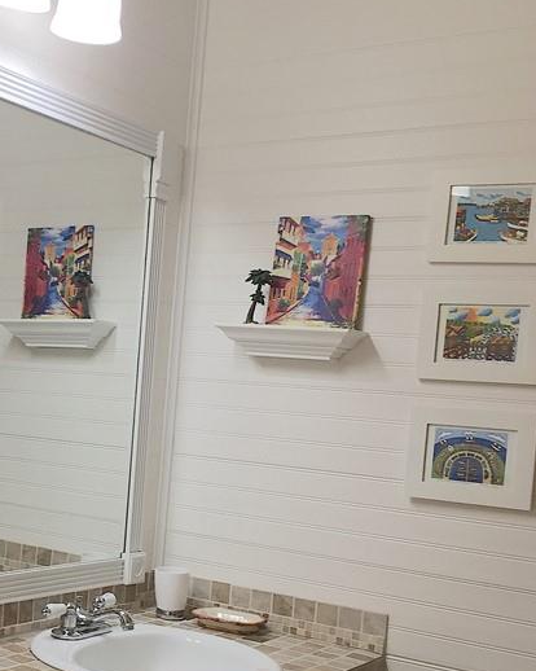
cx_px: -21
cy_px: 440
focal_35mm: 56
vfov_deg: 33.3
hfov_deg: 25.5
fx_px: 1111
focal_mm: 4.15
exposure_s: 1/60
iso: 40
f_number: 2.2
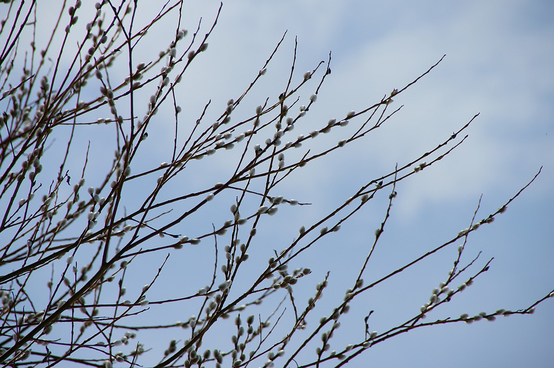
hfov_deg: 5.5
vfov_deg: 3.7
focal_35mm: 375
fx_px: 5766
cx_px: 277
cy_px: 184
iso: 200
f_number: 9
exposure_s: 1/1000
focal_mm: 250
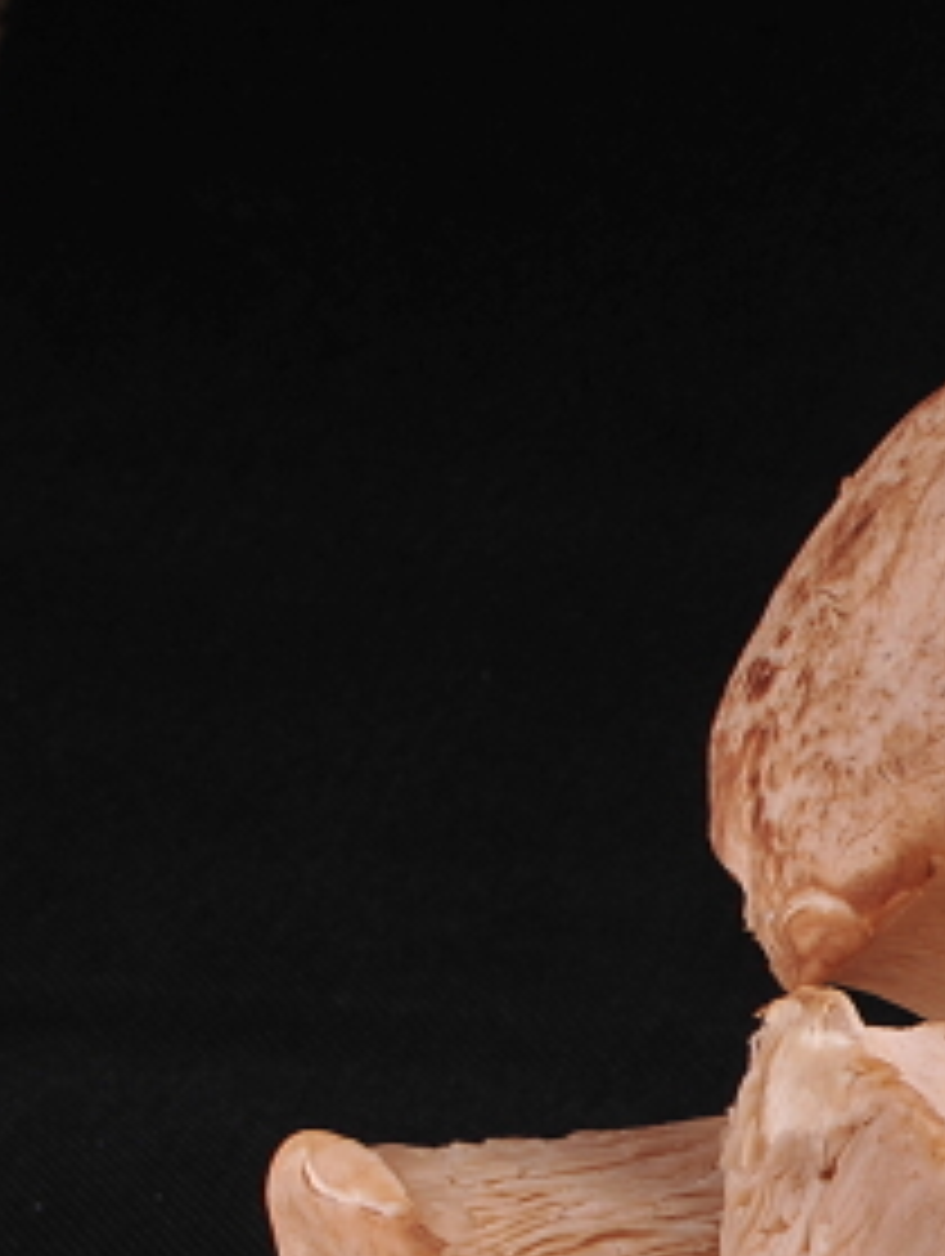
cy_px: 1418
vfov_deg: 10.5
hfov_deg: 7.9
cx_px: 1530
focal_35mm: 185
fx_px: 6710
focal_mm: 35
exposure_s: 1/125
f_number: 16
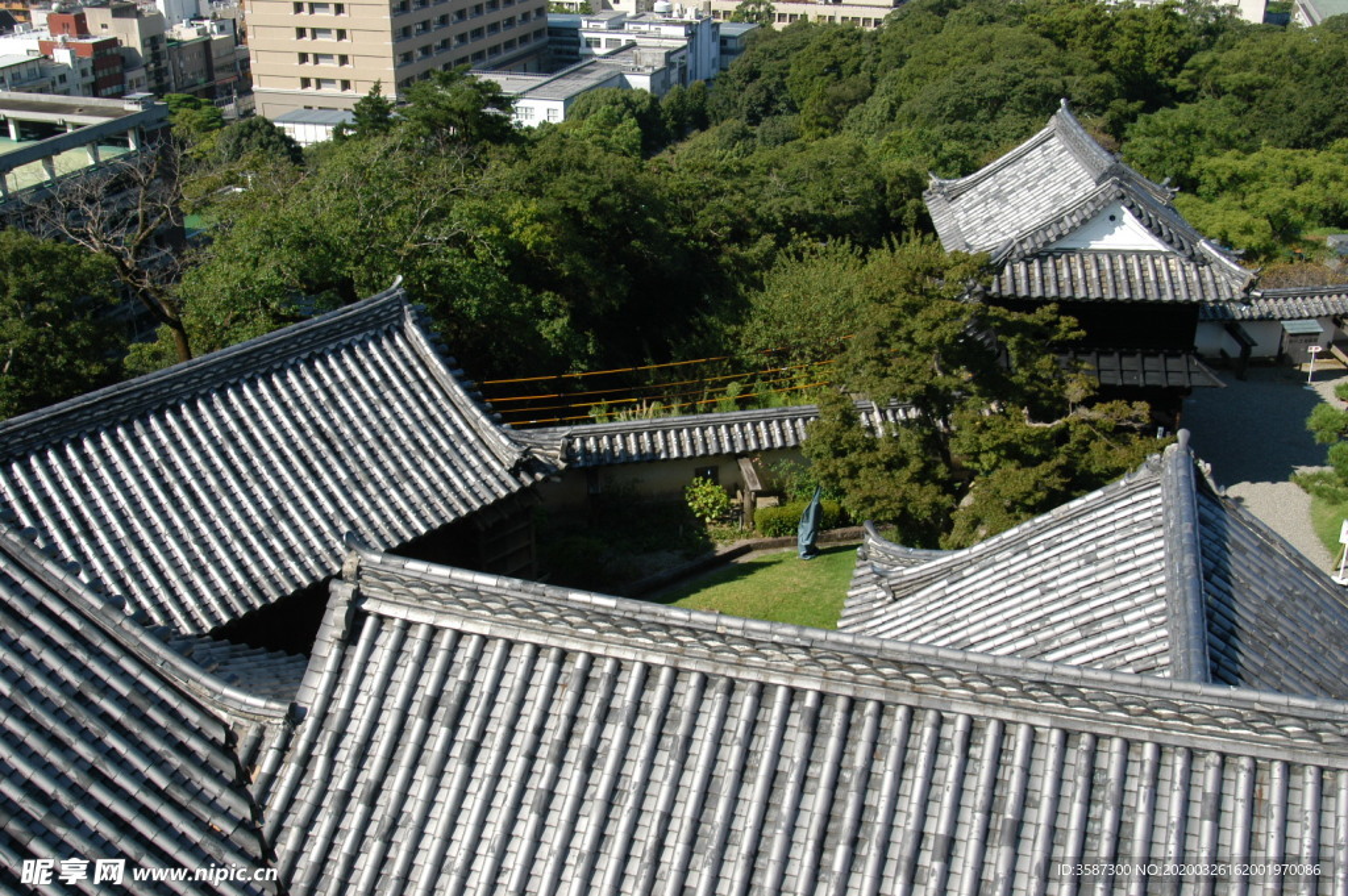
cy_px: 448
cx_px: 674
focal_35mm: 36
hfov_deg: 53.2
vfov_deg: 36.8
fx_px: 1347
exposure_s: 1/320
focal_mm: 24
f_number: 9
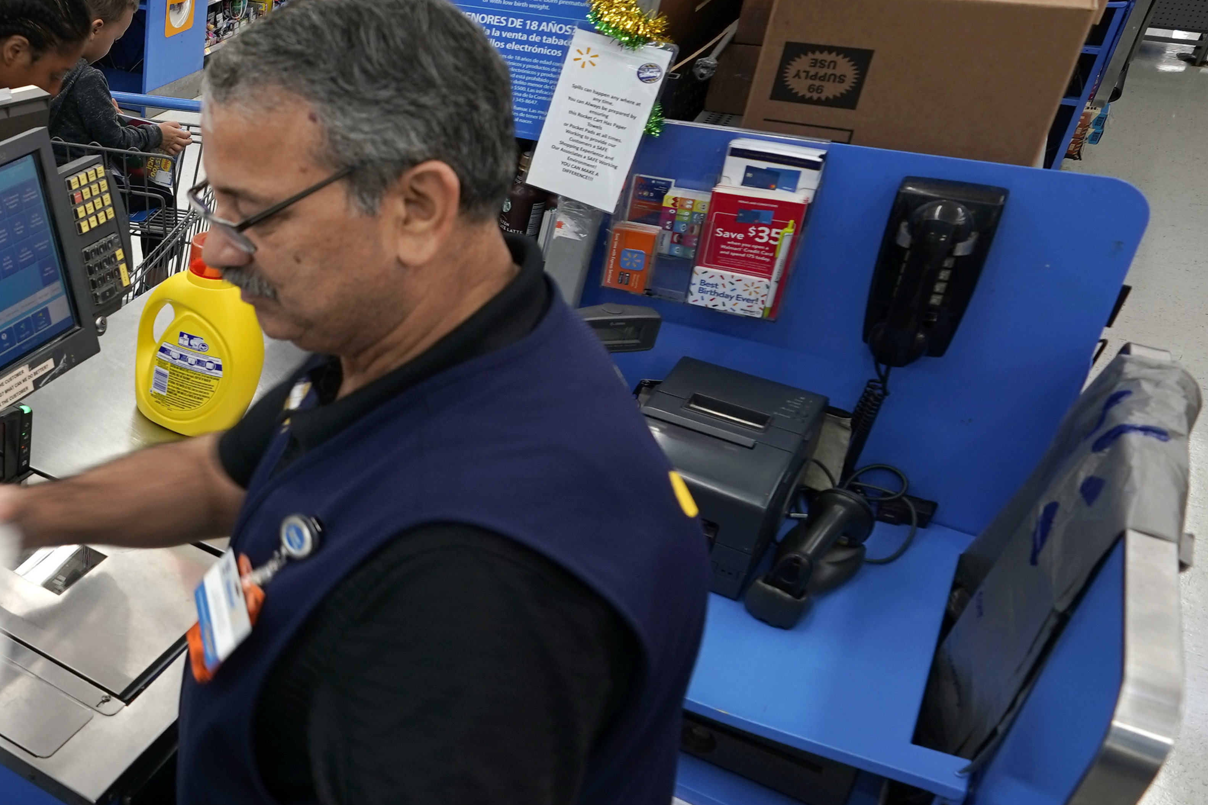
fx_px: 1241
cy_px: 383
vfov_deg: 35.9
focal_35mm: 37
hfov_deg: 41.5
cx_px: -115
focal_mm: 16
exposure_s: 1/40
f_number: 4
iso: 250
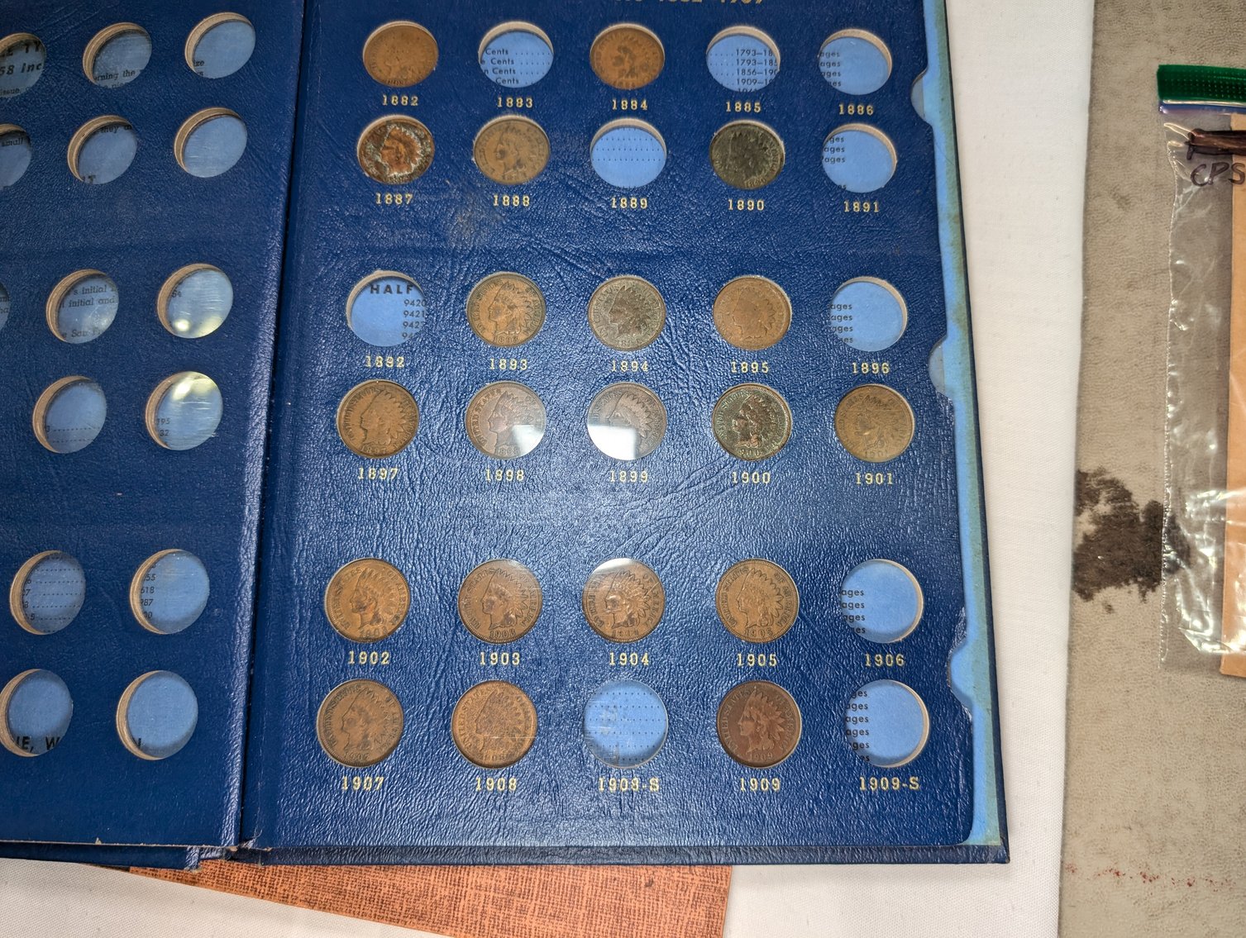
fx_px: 865
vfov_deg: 56.9
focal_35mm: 24
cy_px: 469
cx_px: 623
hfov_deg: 71.5
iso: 32
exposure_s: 1/60
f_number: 1.68
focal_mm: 6.9
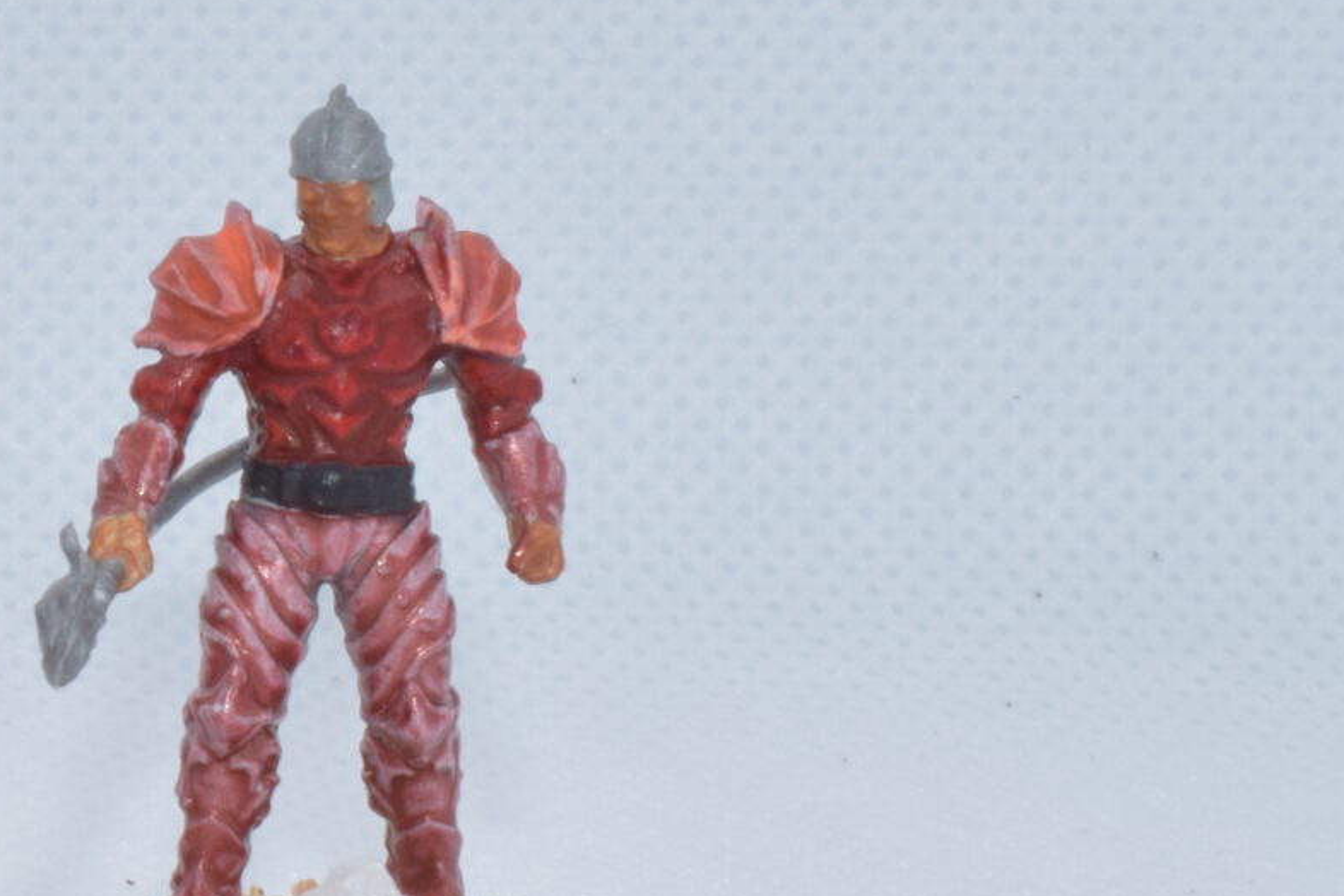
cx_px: -431
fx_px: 5287
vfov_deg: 9.7
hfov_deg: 13.9
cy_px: 355
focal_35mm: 142
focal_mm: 29
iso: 800
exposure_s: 1/125
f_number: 20
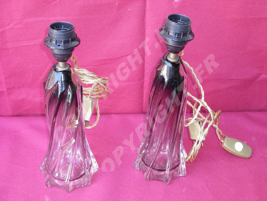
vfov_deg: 27.0
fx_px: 417
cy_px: 100
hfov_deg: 35.5
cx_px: 134
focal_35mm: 54
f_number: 3.3
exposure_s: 1/60
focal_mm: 9
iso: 400
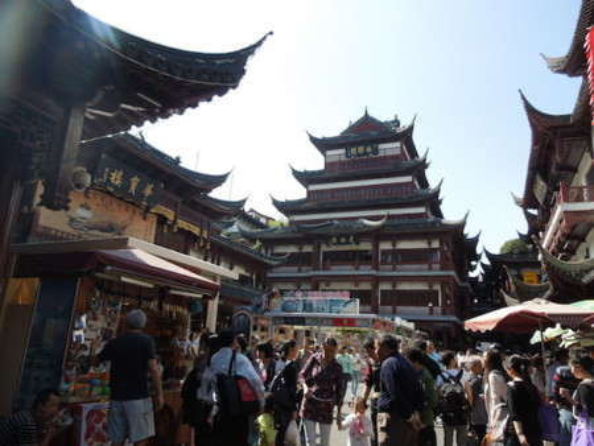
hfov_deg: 69.4
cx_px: 297
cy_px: 223
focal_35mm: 25
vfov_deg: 54.9
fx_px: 429
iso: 100
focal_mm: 4.5
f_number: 3.3
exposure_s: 1/500
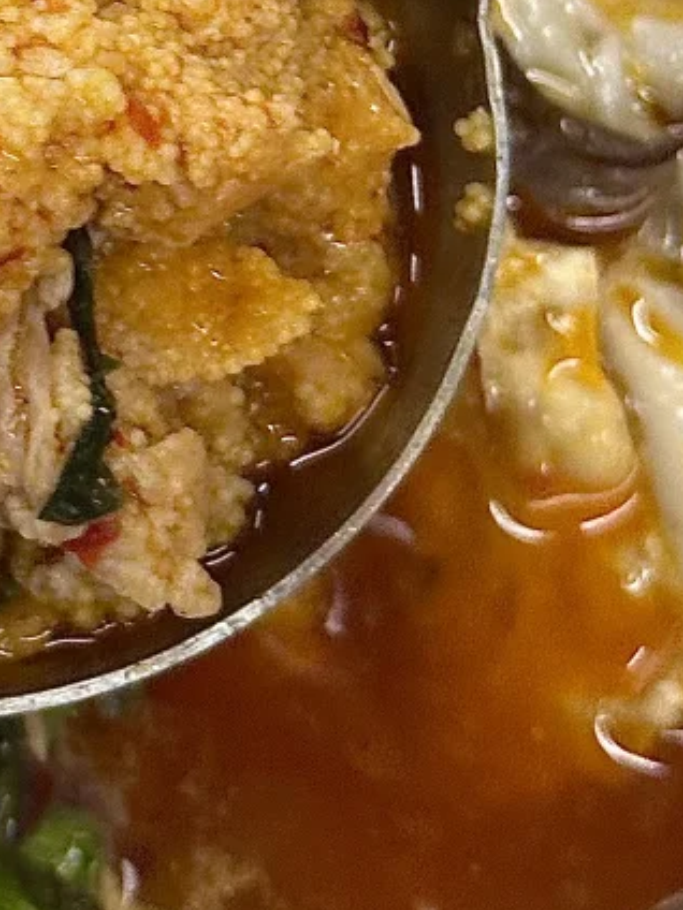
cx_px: -41
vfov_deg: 11.9
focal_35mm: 163
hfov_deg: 9.0
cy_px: -159
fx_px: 4288
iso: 160
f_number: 1.78
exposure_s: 1/50
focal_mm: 6.86
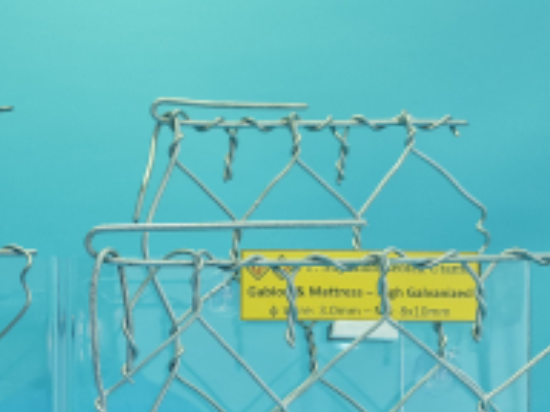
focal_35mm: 52
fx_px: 826
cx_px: 69
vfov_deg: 26.5
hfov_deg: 35.0
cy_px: 415
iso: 320
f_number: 1.8
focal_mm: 7
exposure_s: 1/50
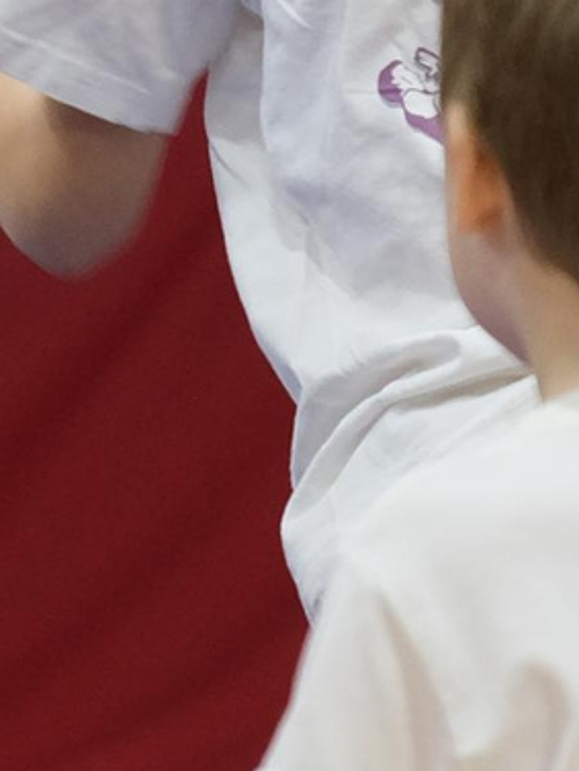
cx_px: 268
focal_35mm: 1383
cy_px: 537
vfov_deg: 1.4
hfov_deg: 1.1
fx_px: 30826
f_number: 4.4
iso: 1250
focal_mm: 141.3
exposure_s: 1/75
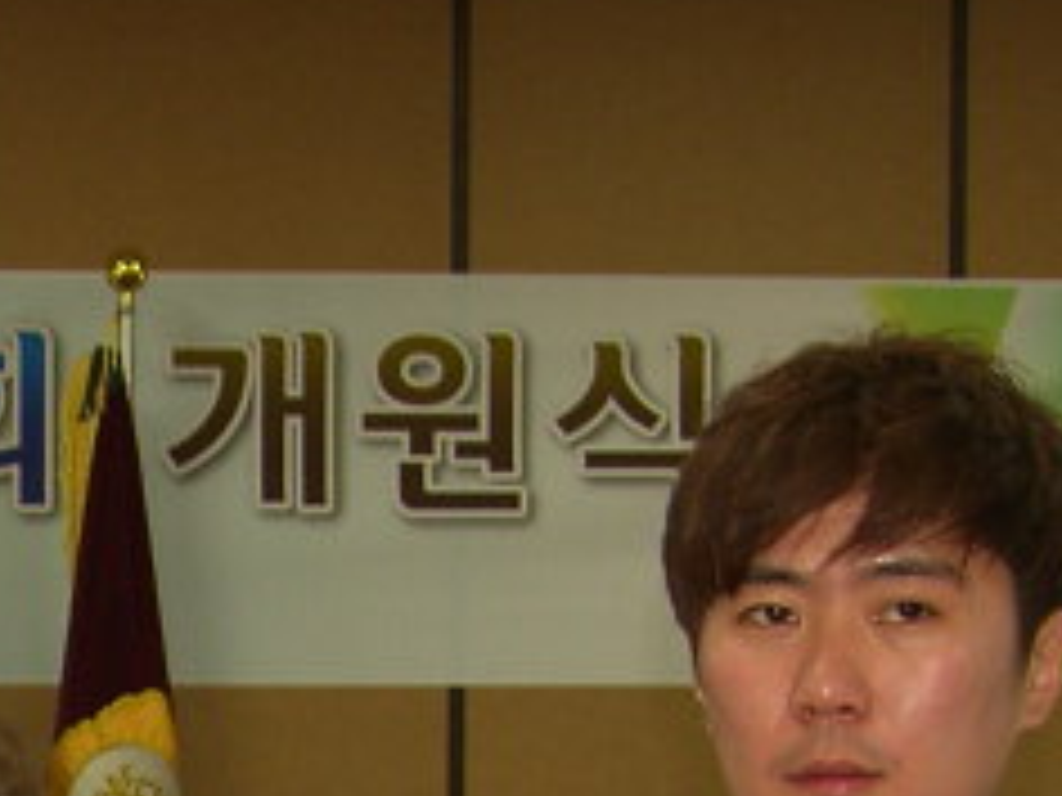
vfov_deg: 9.4
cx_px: -414
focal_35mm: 152
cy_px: 1264
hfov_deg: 12.5
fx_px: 4663
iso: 50
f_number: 2.5
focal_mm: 9
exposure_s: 1/30
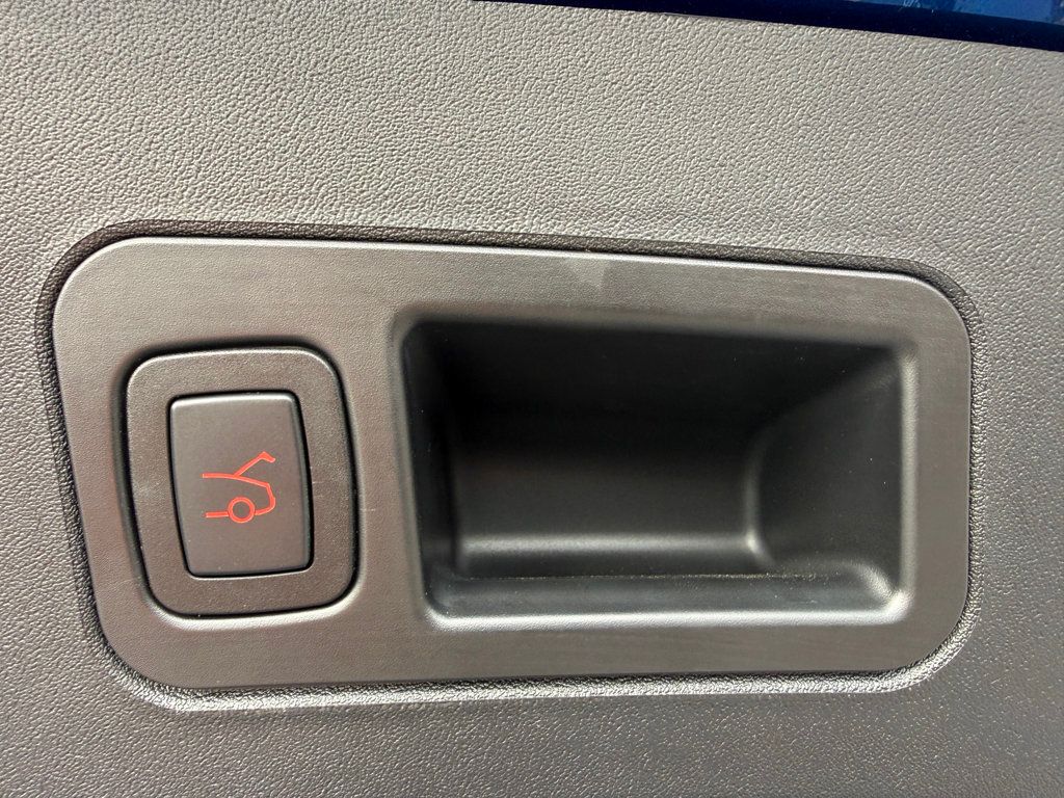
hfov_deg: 71.6
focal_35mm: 24
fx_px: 738
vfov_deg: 56.8
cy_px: 399
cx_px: 532
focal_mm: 2.22
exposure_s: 1/99
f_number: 2.2
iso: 80
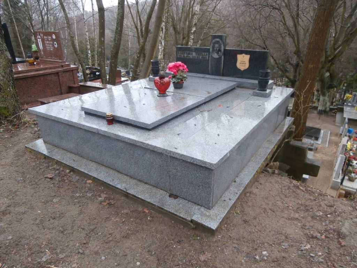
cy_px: 134
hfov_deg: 71.6
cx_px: 178
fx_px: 248
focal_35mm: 24
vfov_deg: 56.8
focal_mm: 4.2
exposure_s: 1/40
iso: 100
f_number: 3
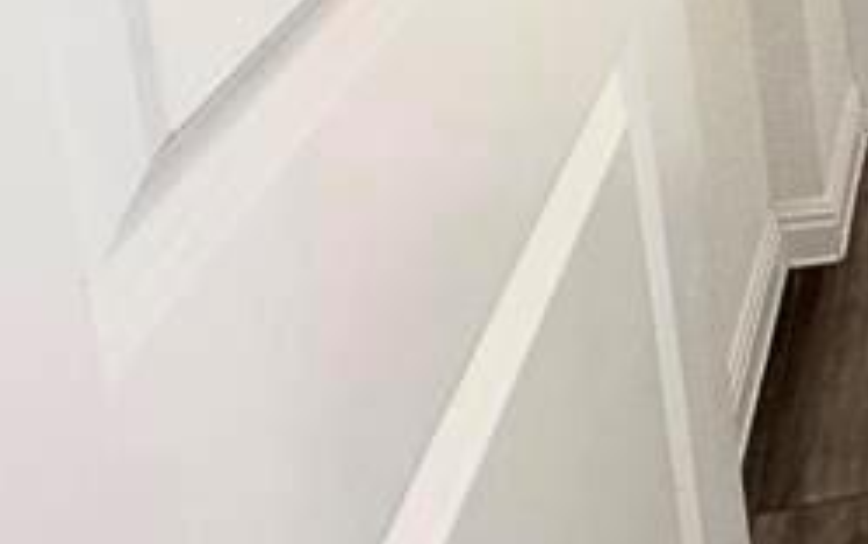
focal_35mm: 61
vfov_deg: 16.6
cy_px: -513
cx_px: 1213
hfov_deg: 26.6
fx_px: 1444
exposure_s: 1/120
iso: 250
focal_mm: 2.22
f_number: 2.2
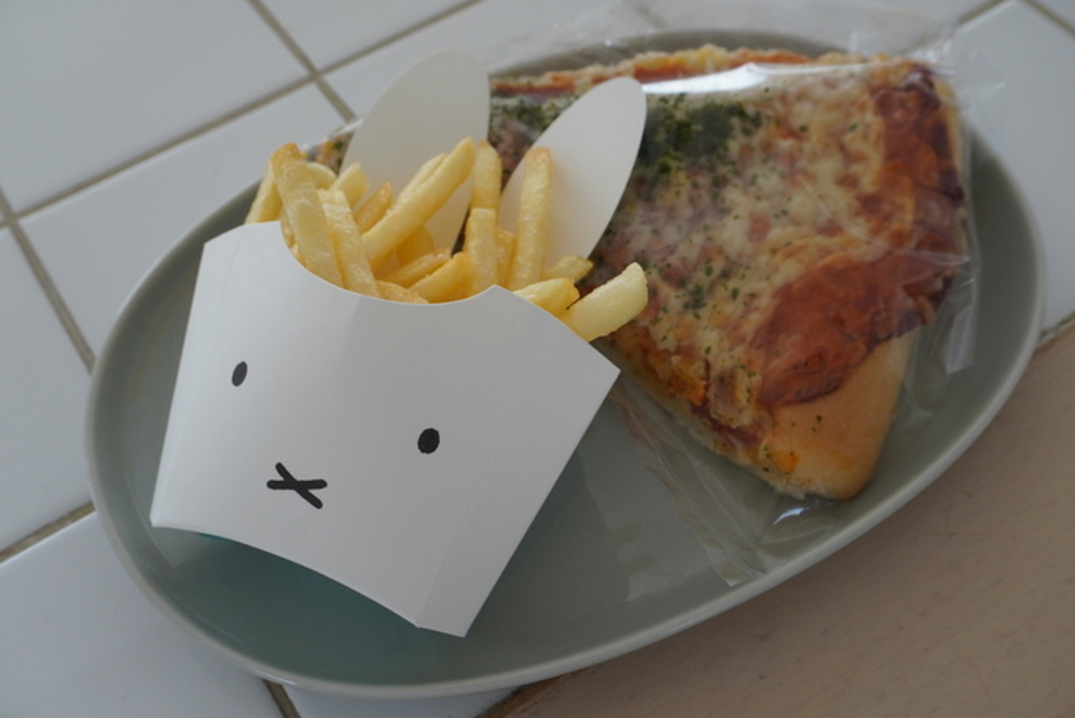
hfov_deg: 49.5
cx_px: 538
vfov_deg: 34.2
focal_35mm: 39
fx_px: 1165
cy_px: 359
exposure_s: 1/40
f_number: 8
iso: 400
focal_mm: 26
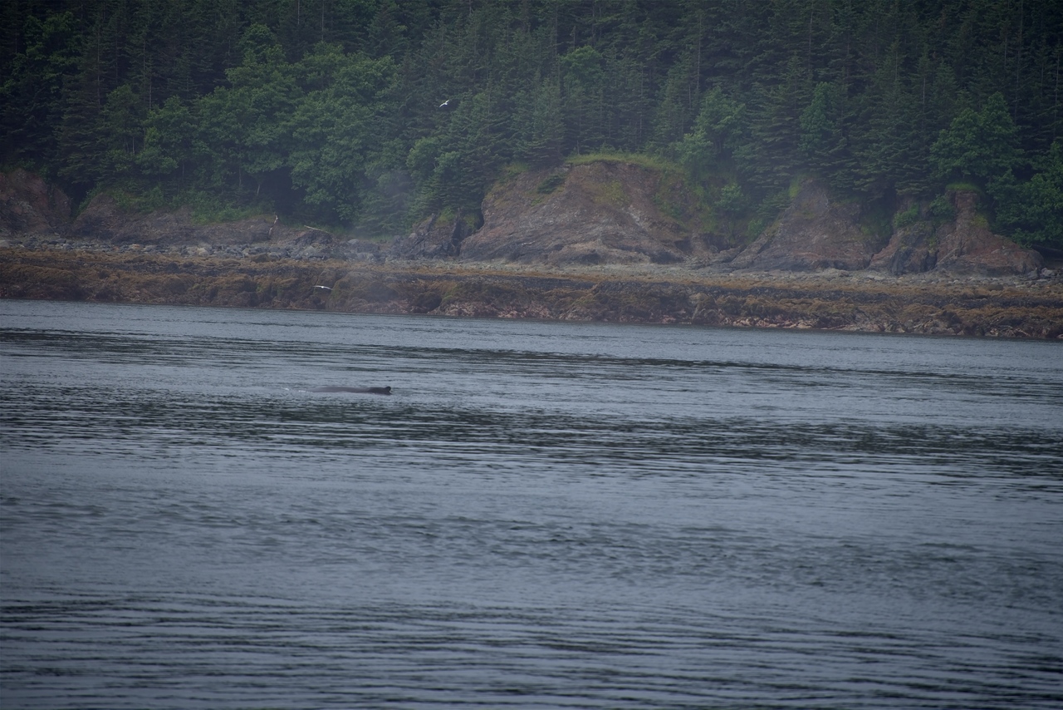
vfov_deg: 4.6
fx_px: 8860
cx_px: 532
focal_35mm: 300
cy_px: 355
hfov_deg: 6.9
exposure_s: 1/640
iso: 160
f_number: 5.6
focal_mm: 300
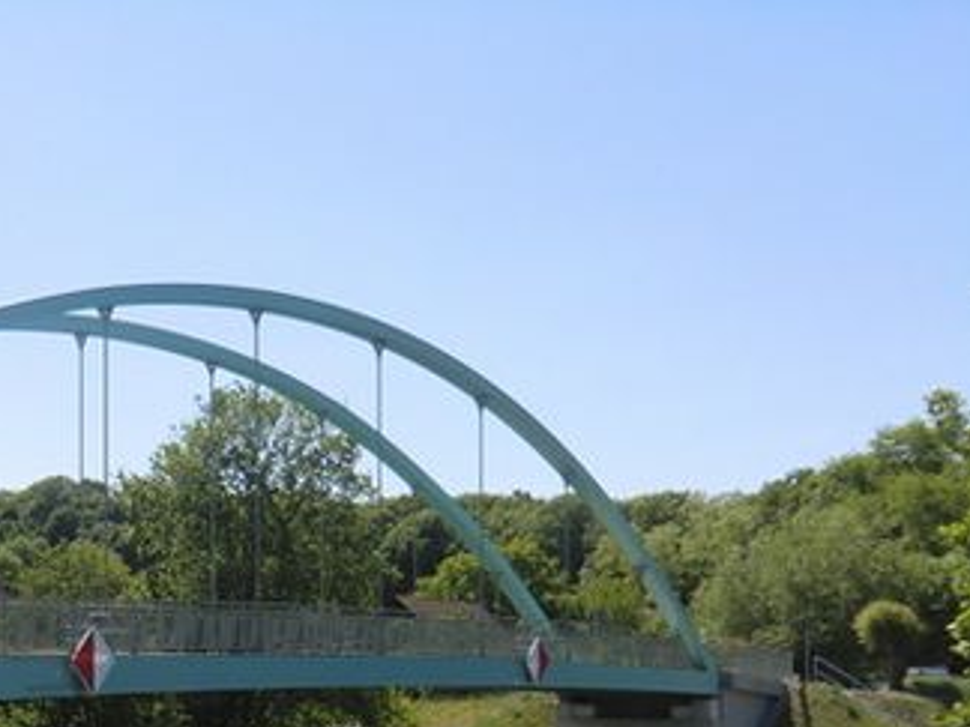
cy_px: 693
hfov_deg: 28.4
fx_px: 1821
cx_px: 51
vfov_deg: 21.9
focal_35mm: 65
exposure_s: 1/500
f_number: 3.6
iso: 64
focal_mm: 6.1
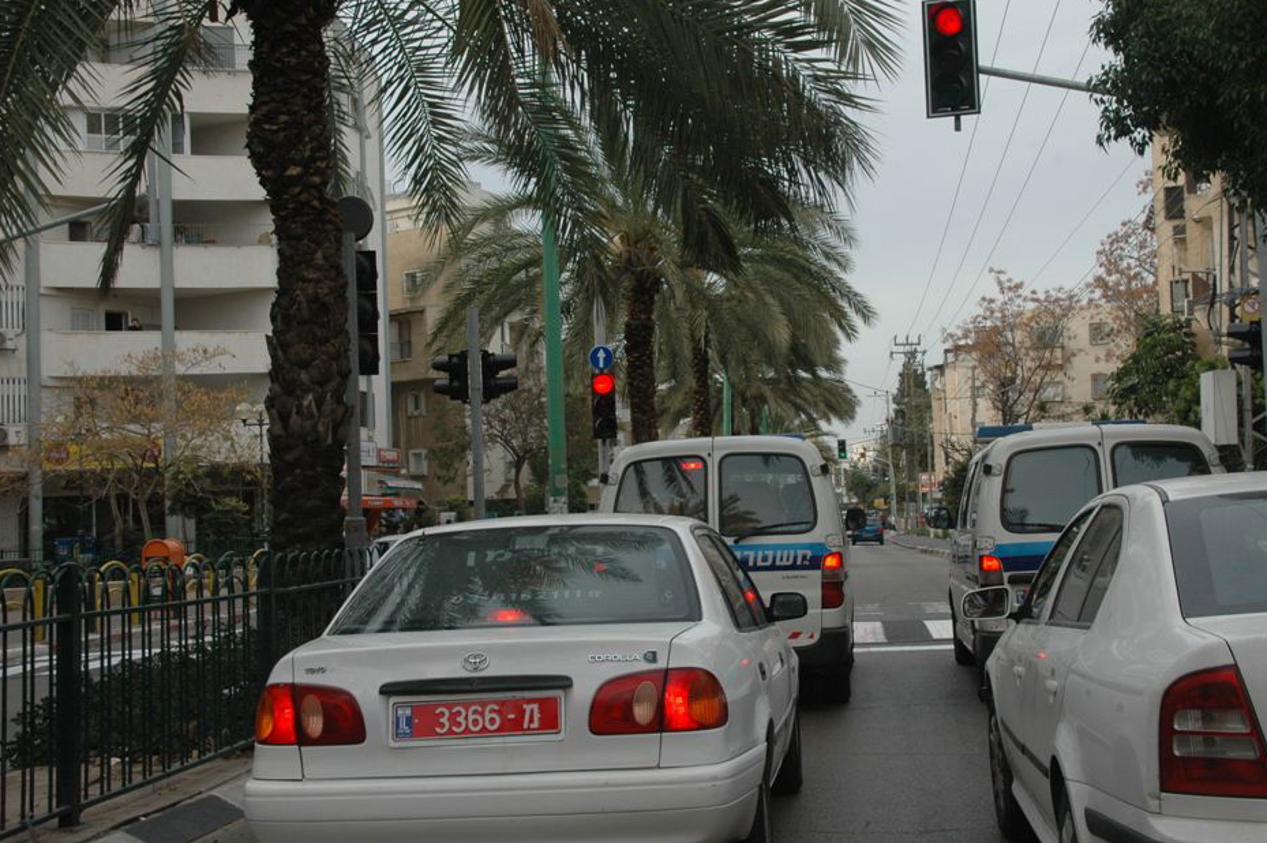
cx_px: 663
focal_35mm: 43
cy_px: 381
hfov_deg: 45.4
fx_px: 1512
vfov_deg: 31.1
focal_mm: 26
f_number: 10
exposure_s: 1/320
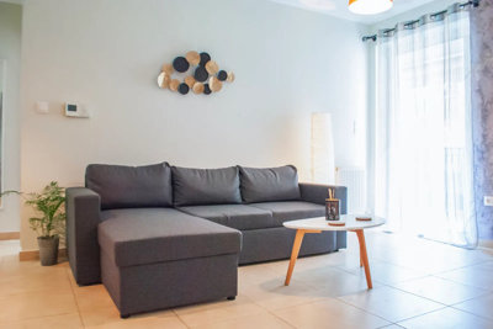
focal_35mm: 27
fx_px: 370
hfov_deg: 67.4
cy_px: 164
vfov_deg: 48.0
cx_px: 246
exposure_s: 1/10
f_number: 6.3
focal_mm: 18
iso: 800
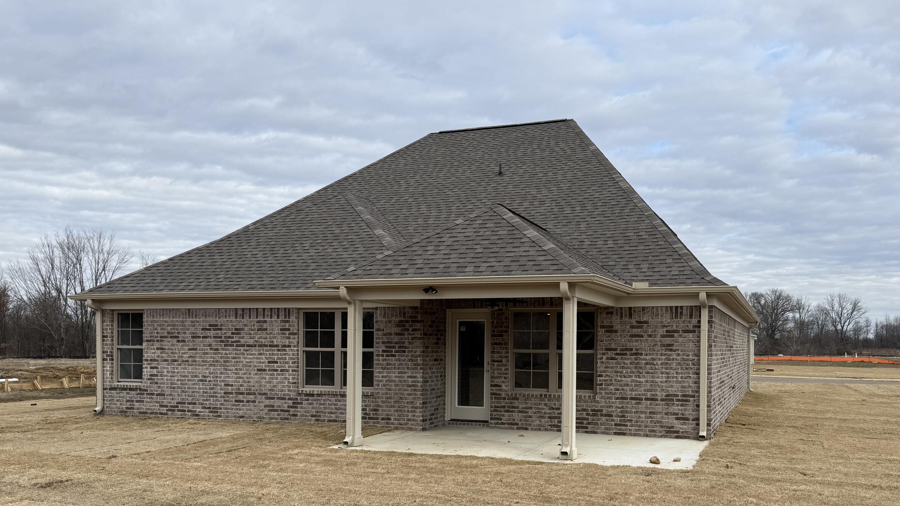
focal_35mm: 33
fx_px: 788
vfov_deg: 35.0
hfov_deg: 59.4
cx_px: 477
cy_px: 365
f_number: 1.78
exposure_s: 1/3584
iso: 80
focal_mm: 6.76
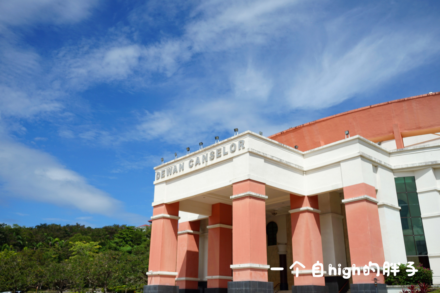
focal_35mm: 32
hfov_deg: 58.7
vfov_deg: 41.1
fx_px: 391
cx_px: 220
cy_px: 146
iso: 100
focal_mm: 32
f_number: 6.3
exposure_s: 1/1000
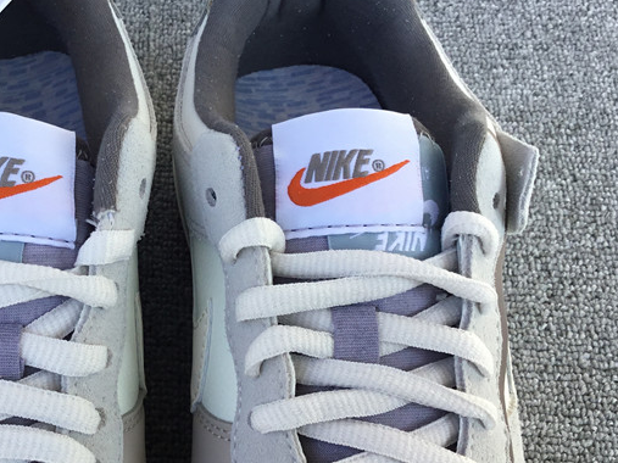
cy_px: 241
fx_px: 982
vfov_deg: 26.5
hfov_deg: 34.4
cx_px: 176
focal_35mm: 55
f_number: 2.4
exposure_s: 1/369
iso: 25
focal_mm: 3.3
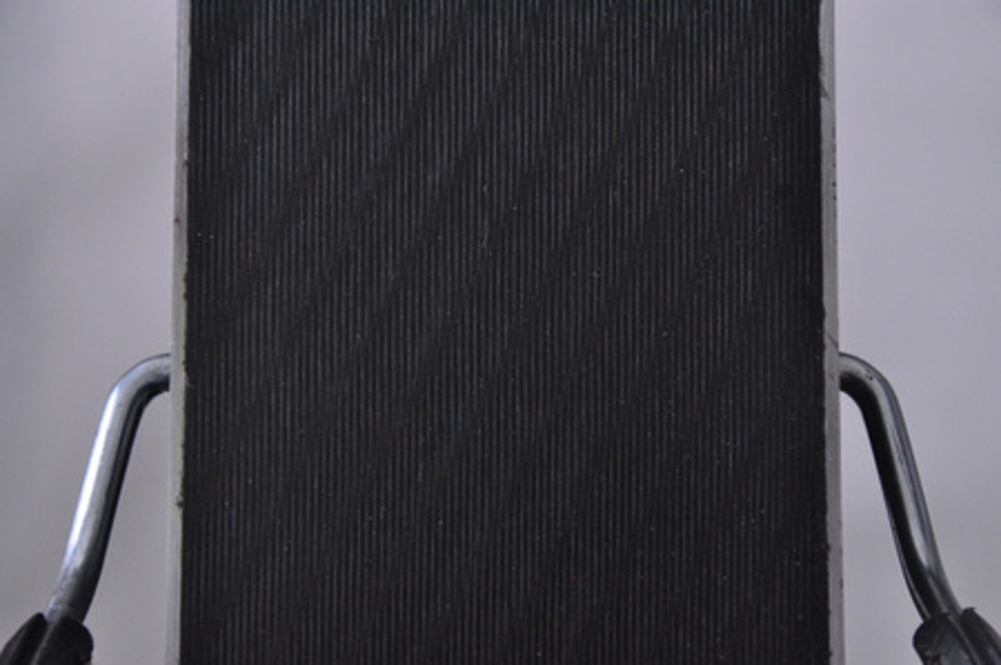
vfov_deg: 8.7
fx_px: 4375
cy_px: 332
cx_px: 500
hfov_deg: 13.1
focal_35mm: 158
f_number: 9.5
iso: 3200
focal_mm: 105
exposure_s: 1/125
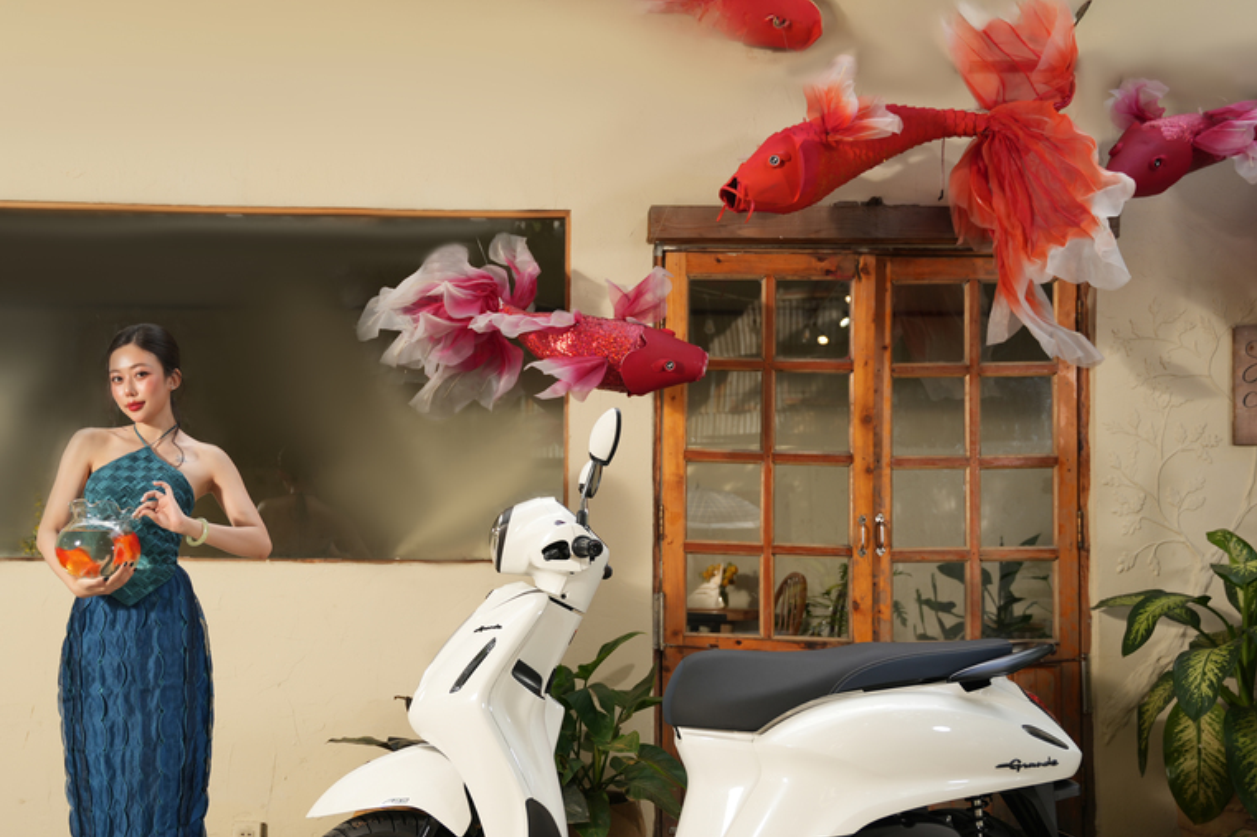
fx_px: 1489
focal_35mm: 43
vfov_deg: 31.2
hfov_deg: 45.6
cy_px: 541
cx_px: 528
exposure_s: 1/250
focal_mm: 32.5
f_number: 2.8
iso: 100
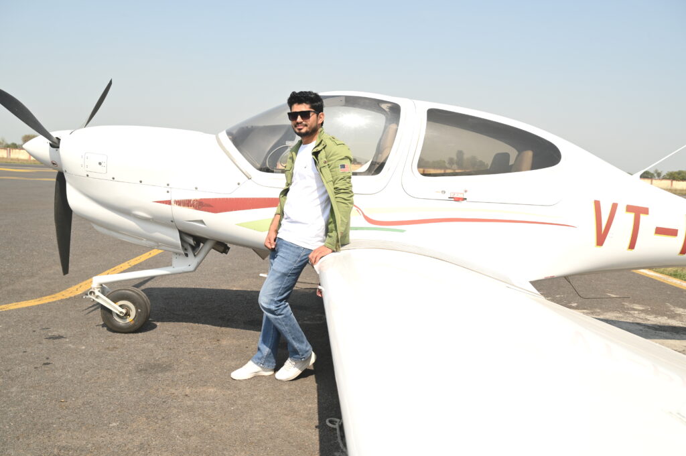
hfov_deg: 62.0
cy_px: 228
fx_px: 571
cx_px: 343
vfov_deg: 43.5
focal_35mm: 30
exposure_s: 1/100
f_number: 9
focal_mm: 30
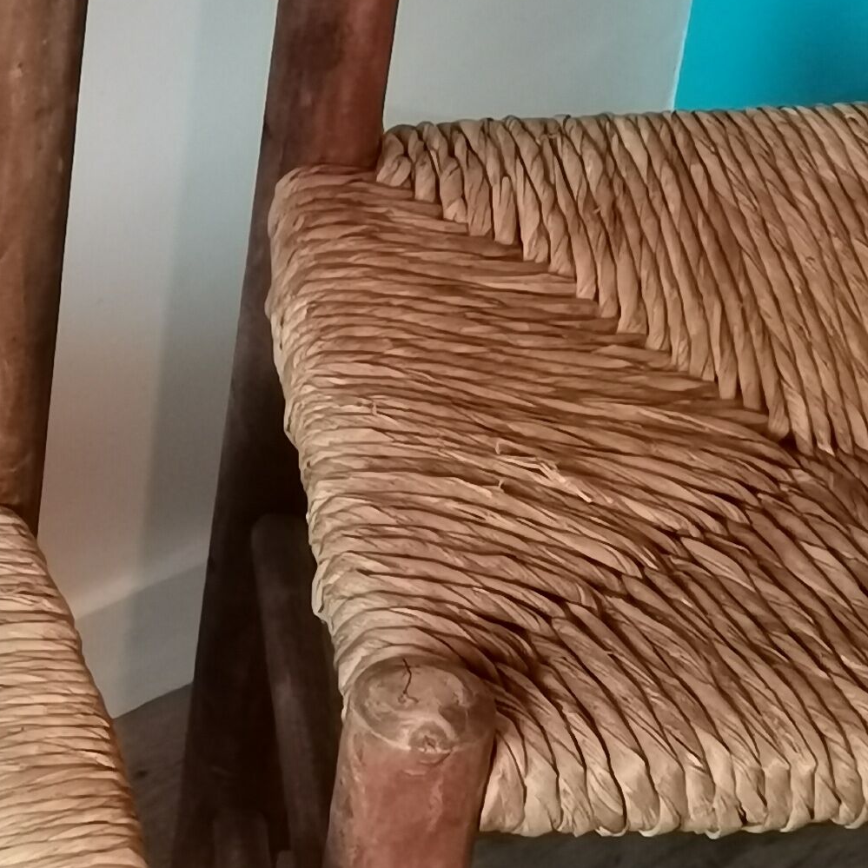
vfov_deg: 12.7
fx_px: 3915
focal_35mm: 138
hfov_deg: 12.1
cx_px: -414
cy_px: 474
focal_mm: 4.75
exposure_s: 1/120
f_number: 1.8
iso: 320
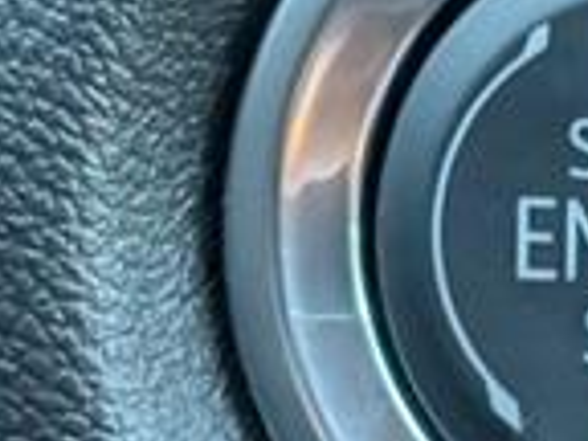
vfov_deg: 6.8
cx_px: 715
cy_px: 314
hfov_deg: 9.0
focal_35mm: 218
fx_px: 3703
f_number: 1.68
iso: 105
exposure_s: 1/38.8
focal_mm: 6.9
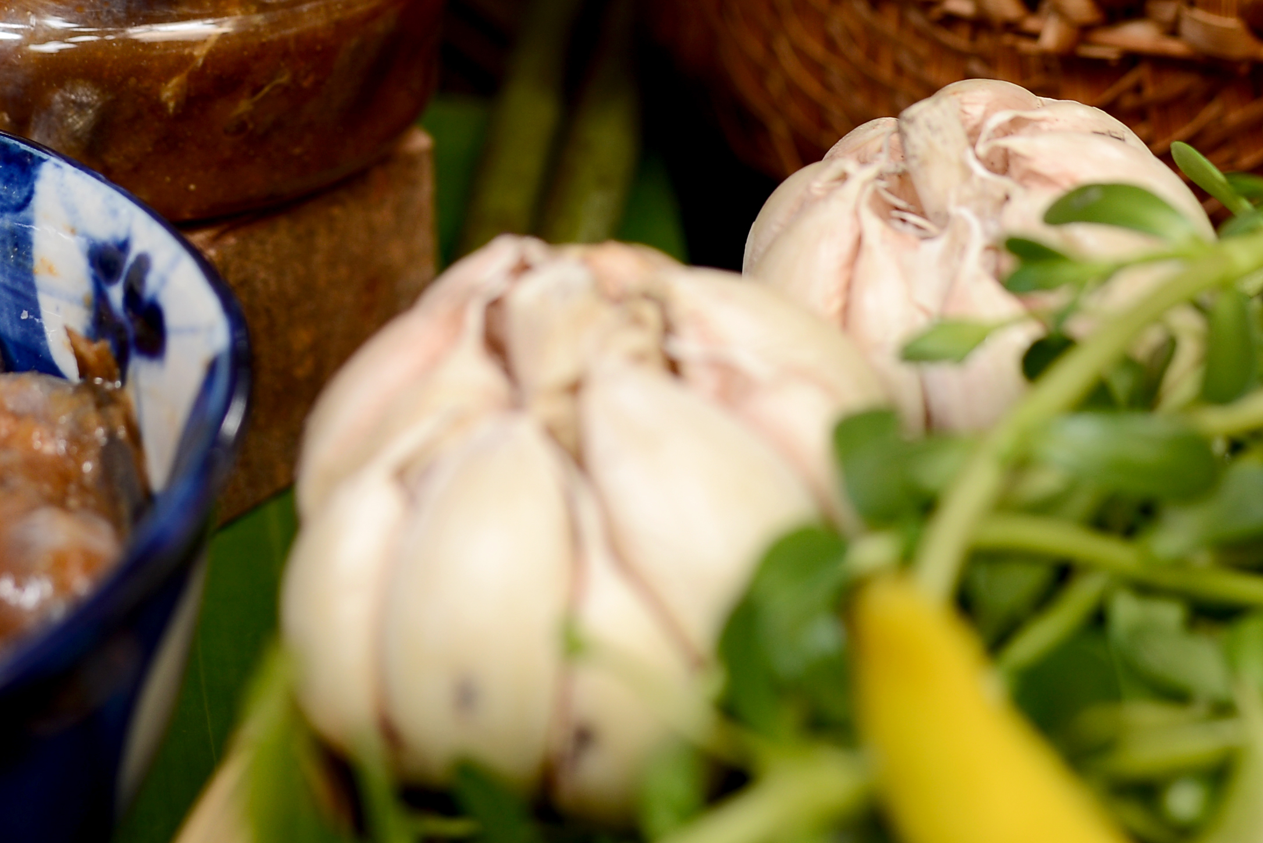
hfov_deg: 21.0
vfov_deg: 13.7
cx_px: 433
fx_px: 3404
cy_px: -191
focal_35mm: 97
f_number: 4
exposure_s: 1/100
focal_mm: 35
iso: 125
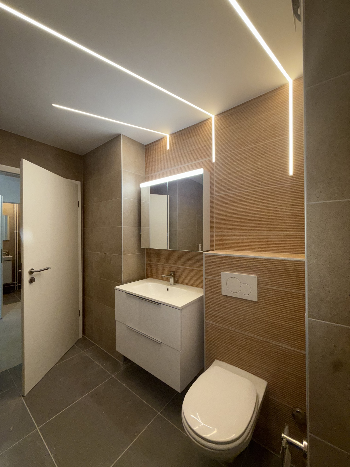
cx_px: 175
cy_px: 234
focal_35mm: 14
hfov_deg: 85.7
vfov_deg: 102.1
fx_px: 189
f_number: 2.2
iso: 80
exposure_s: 1/122
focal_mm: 2.22
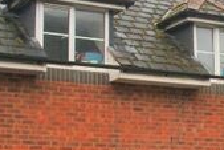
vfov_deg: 12.2
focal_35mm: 112
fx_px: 697
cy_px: 116
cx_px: 260
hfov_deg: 17.5
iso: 100
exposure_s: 1/60
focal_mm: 18
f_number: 8
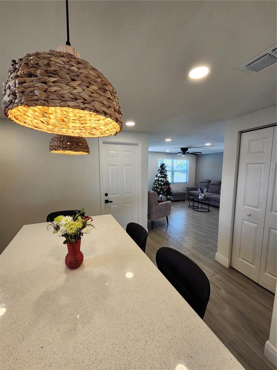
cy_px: 185
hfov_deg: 89.9
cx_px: 138
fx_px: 139
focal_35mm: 13
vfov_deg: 106.2
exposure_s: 1/60
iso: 50
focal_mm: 1.74
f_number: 2.2
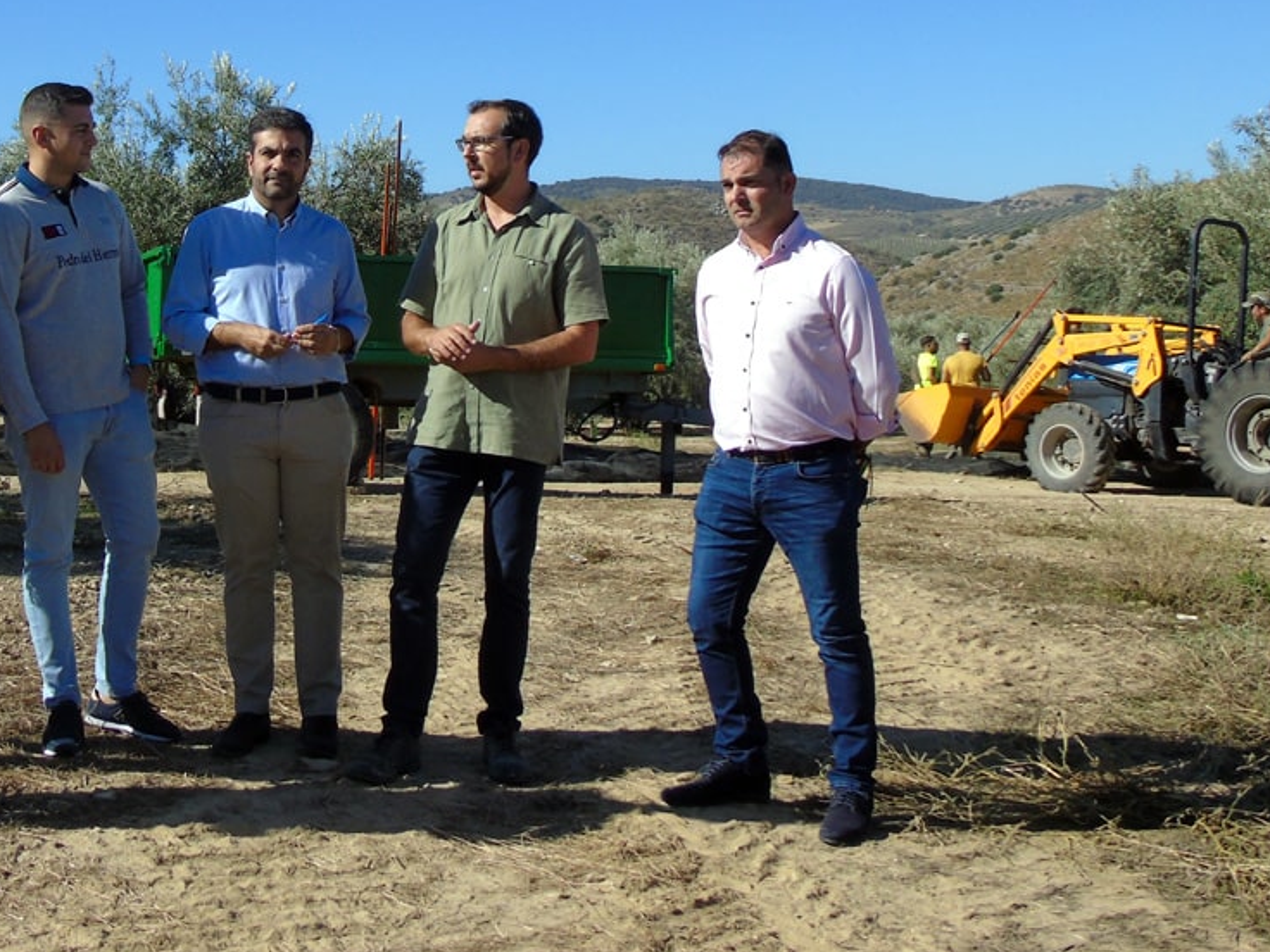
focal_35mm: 55
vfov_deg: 26.1
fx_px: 2018
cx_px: 412
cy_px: 208
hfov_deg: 34.6
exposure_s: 1/1000
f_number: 3.8
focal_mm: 6.1
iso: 80
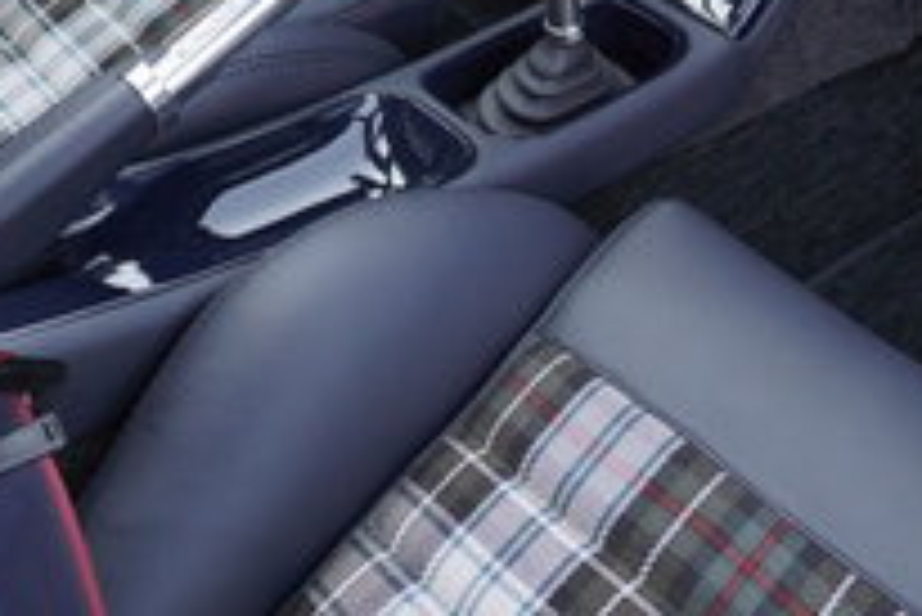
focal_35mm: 62
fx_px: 1586
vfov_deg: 20.5
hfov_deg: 32.4
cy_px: -139
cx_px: 477
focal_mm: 11
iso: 320
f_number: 2.2
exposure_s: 1/1600
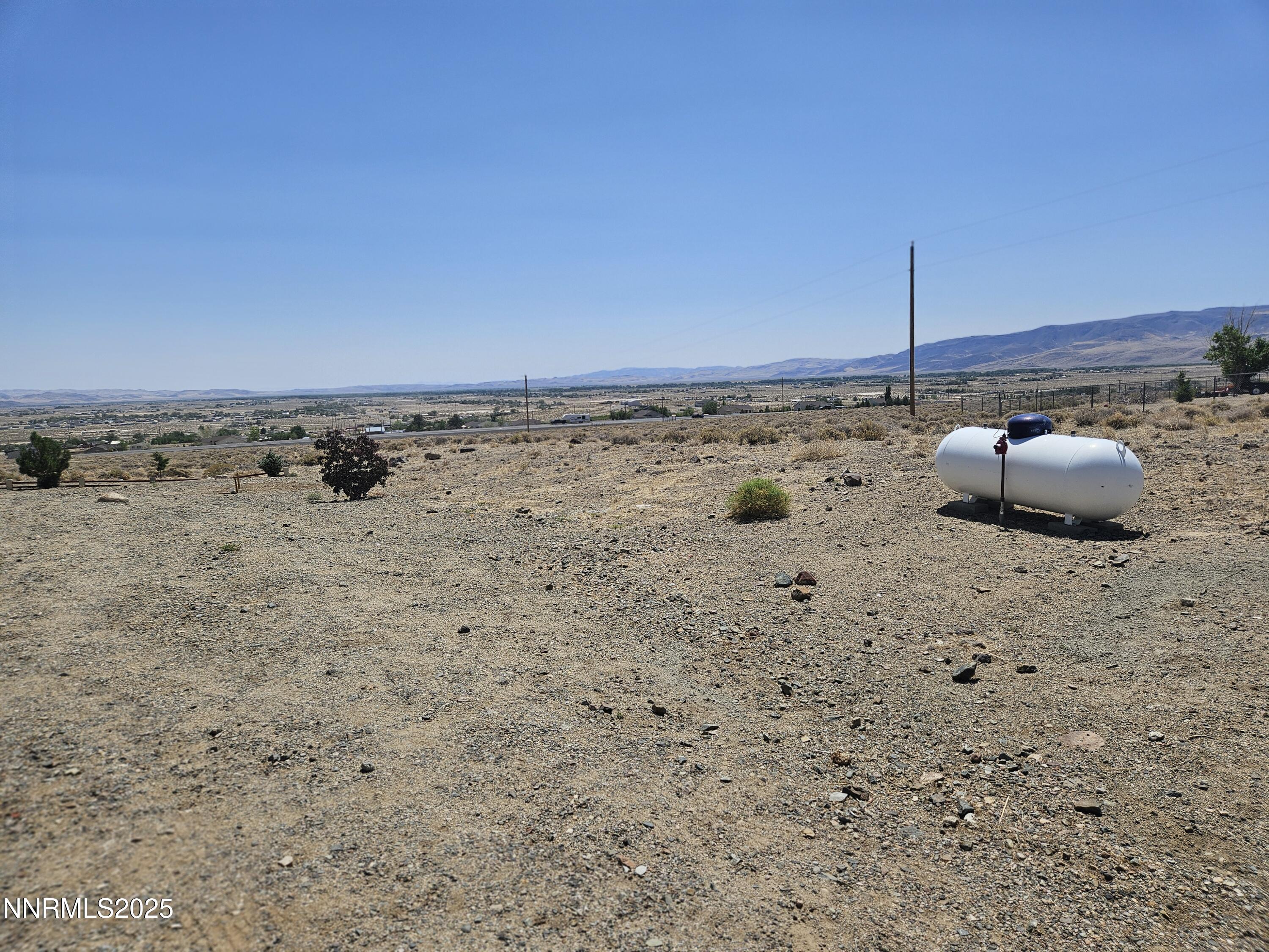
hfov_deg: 73.9
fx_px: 843
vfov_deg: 58.9
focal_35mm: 23
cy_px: 476
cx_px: 634
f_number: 1.8
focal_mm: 5.4
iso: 25
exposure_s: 1/3809
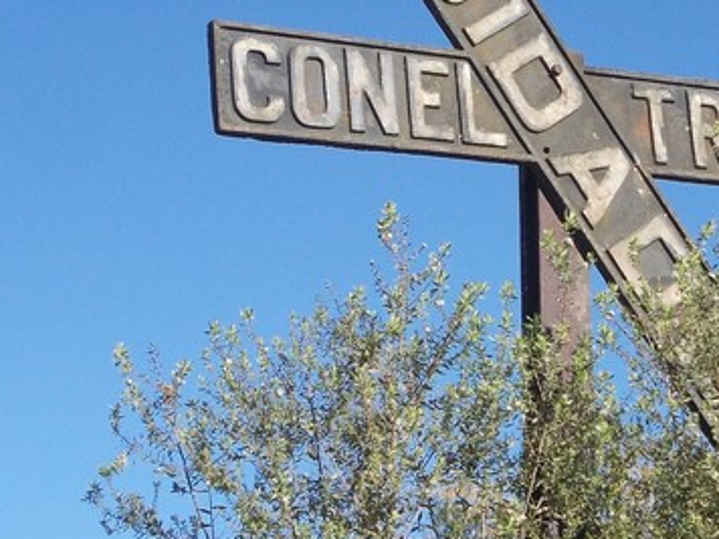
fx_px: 2679
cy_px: 176
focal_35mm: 129
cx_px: 527
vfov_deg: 11.5
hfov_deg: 15.2
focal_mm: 8.5
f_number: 8
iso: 80
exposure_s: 1/125
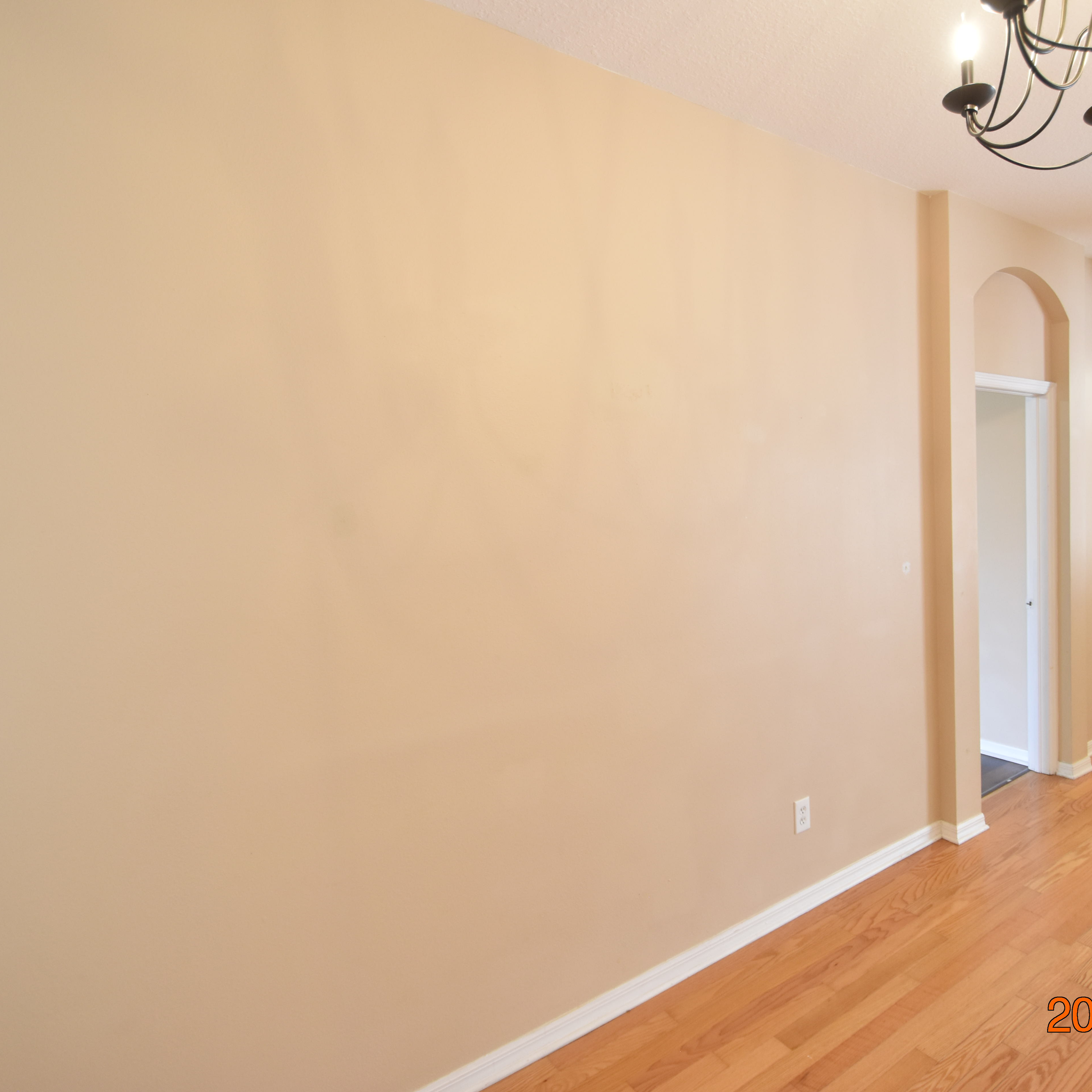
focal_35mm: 20
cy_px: 530
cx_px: 732
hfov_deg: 72.5
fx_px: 714
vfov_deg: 74.8
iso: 800
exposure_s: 1/60
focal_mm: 10
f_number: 3.5
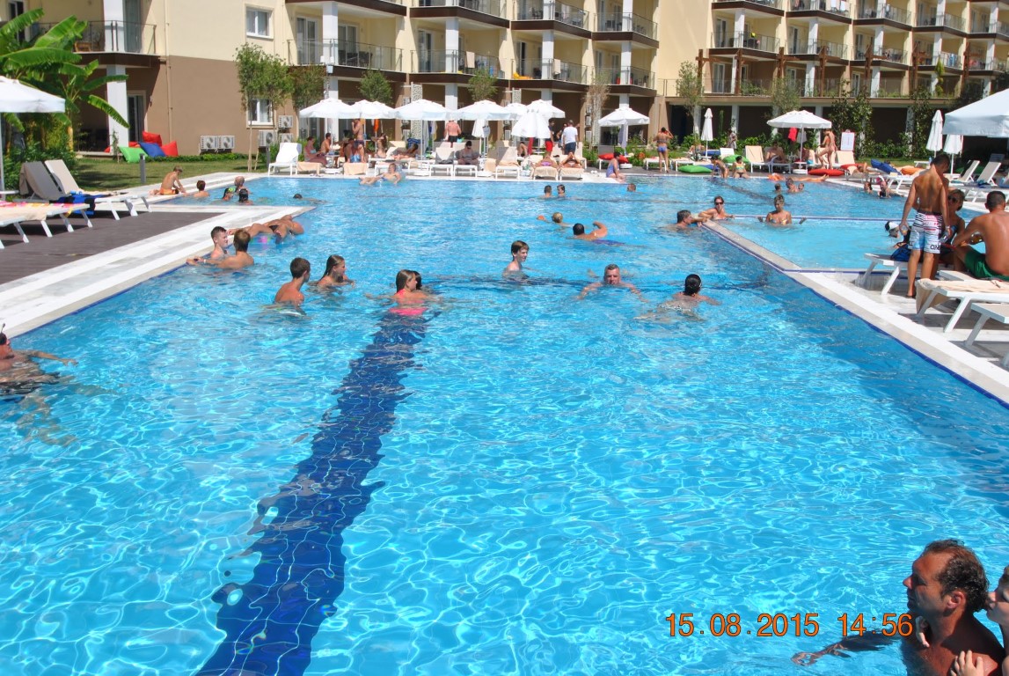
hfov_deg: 53.1
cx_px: 504
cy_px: 338
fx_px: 1010
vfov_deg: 37.0
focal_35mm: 36
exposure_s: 1/320
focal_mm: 24
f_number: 9
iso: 100
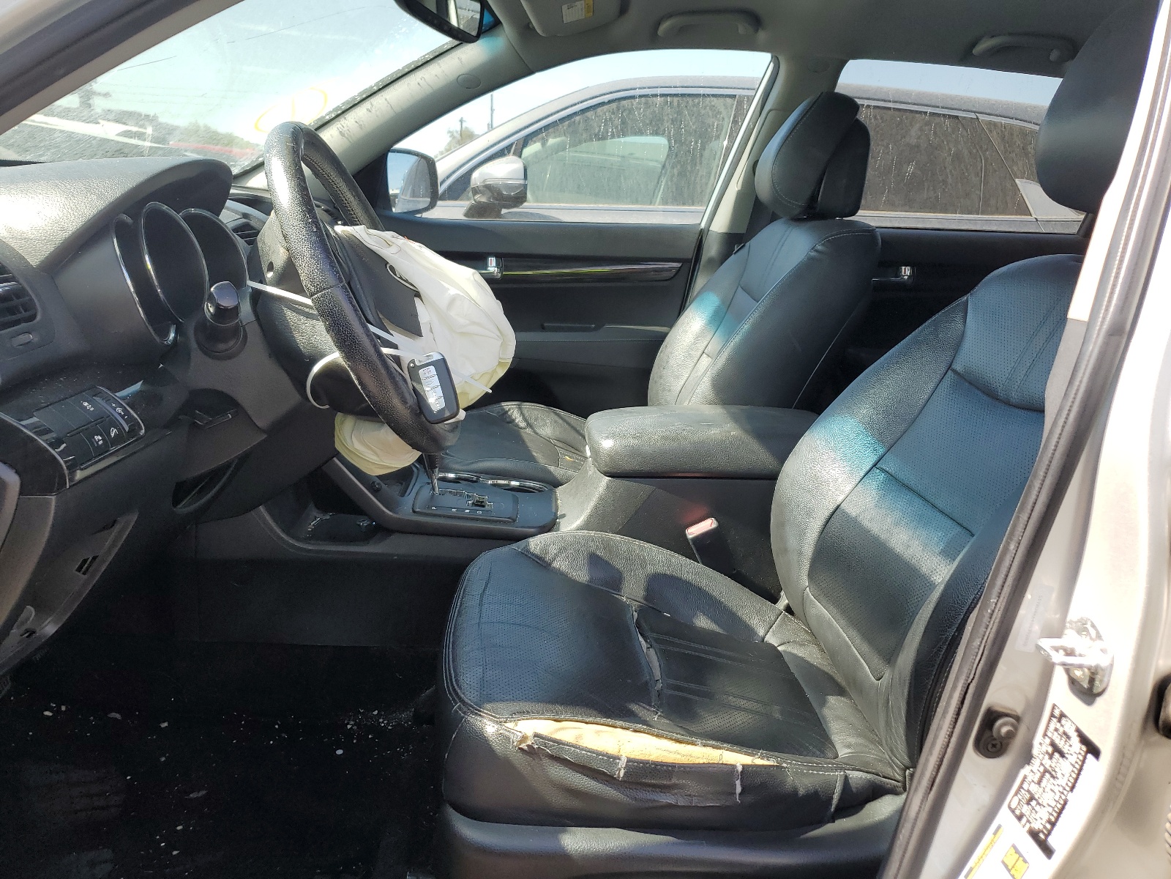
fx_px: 880
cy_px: 440
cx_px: 586
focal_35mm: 26
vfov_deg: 53.1
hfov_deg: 67.3
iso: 50
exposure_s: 1/625
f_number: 1.5
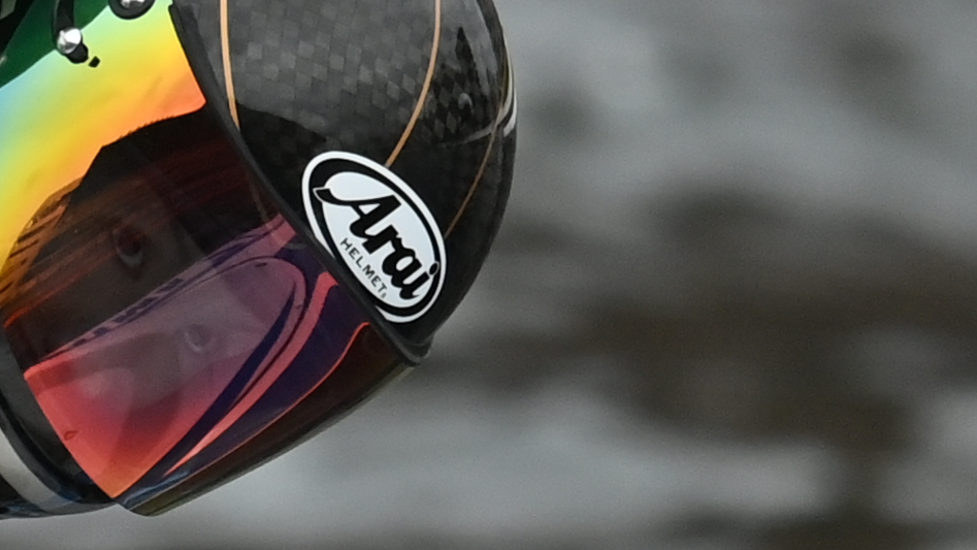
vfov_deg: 0.2
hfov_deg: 0.4
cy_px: 824
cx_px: -697
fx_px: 127683
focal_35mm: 4928
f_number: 5.6
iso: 1100
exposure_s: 1/2000
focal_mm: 800
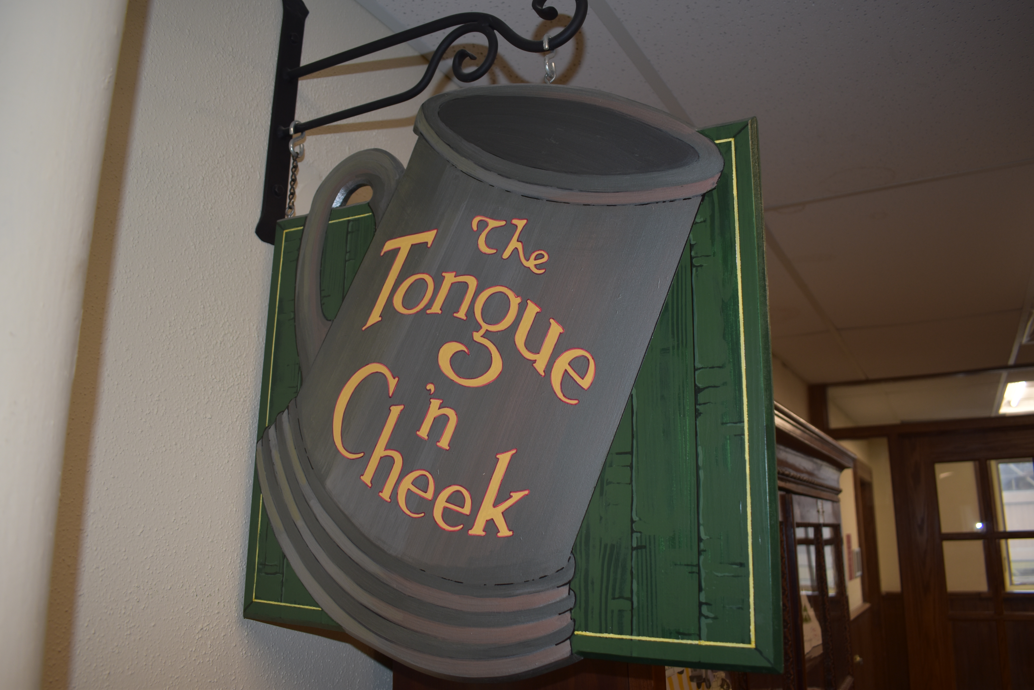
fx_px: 775
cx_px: 517
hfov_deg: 67.4
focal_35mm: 27
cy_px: 345
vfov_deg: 47.9
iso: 200
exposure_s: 1/50
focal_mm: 18
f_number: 3.5
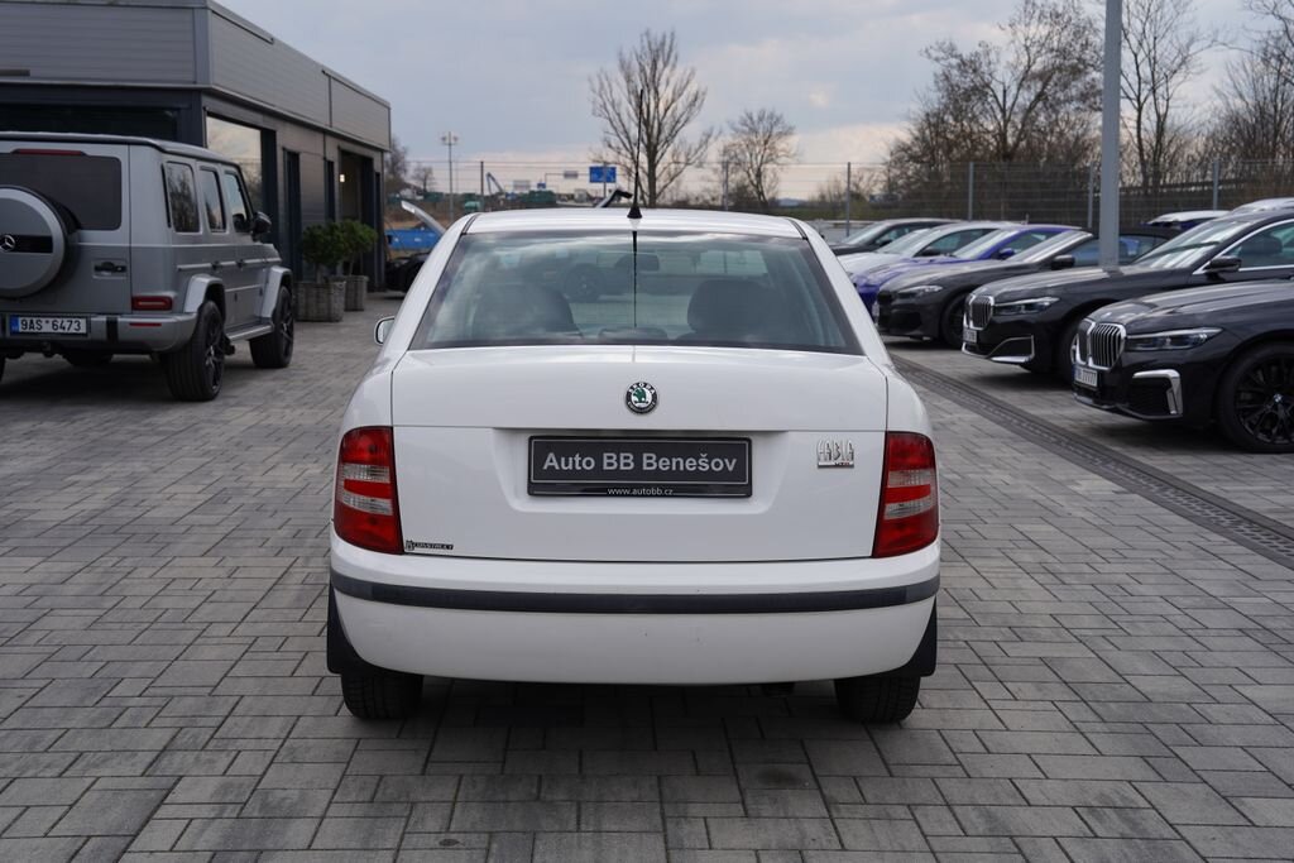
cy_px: 432
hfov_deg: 43.6
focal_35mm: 45
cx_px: 647
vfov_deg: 29.9
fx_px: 1618
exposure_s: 1/320
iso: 100
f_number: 7.1
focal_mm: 45
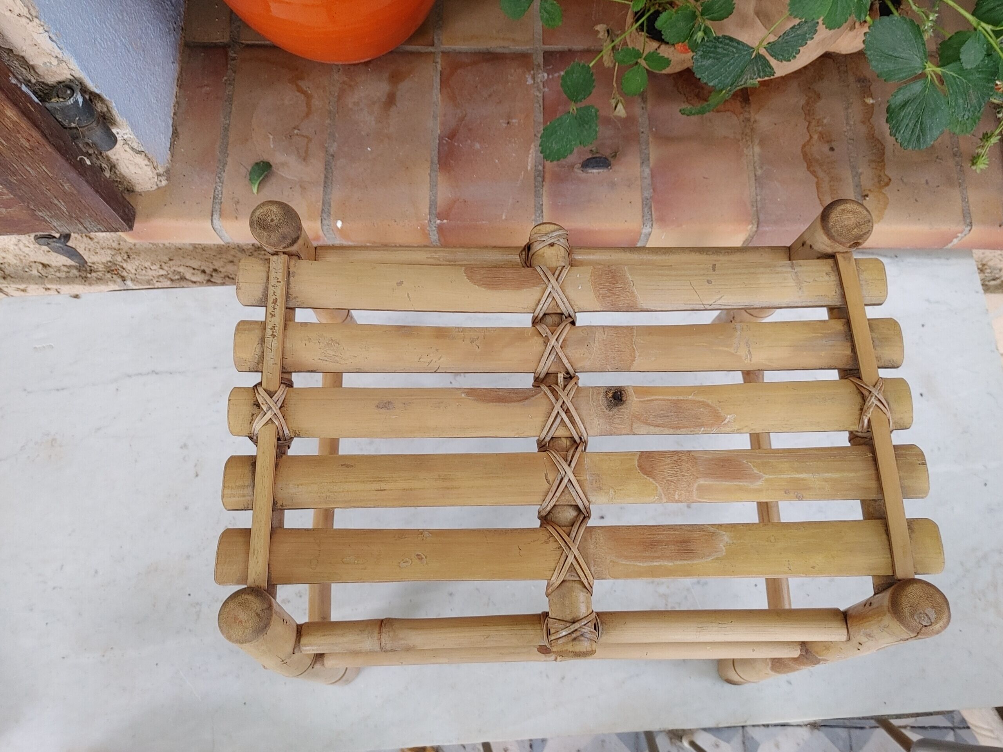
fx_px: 753
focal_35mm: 26
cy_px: 376
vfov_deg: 53.1
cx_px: 502
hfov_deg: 67.3
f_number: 1.8
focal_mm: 4.81
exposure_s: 1/100
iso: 200
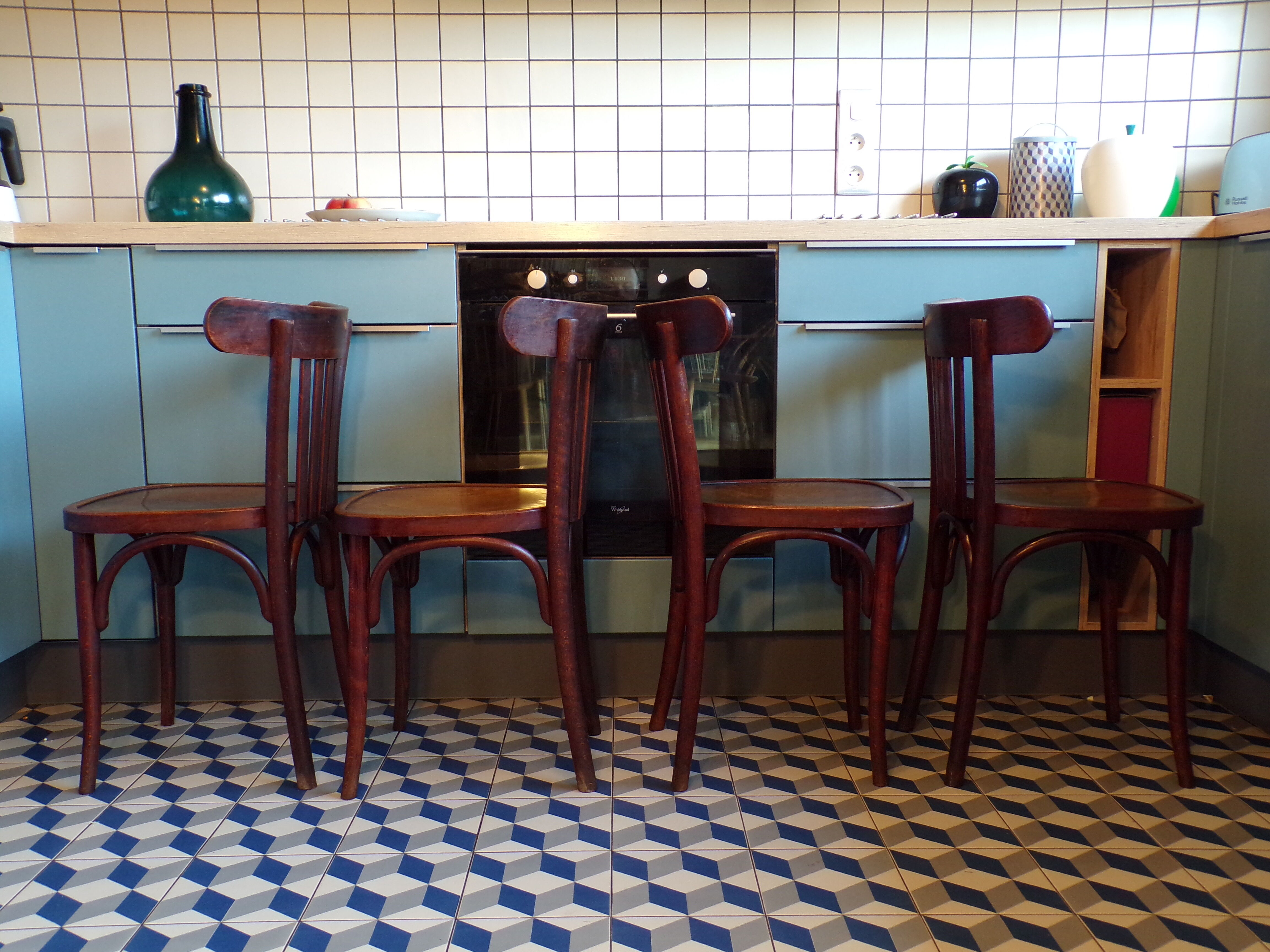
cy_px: 476
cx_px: 635
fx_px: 1174
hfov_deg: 56.8
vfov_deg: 44.2
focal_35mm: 32
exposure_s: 1/17
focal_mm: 5.8
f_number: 3.2
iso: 200
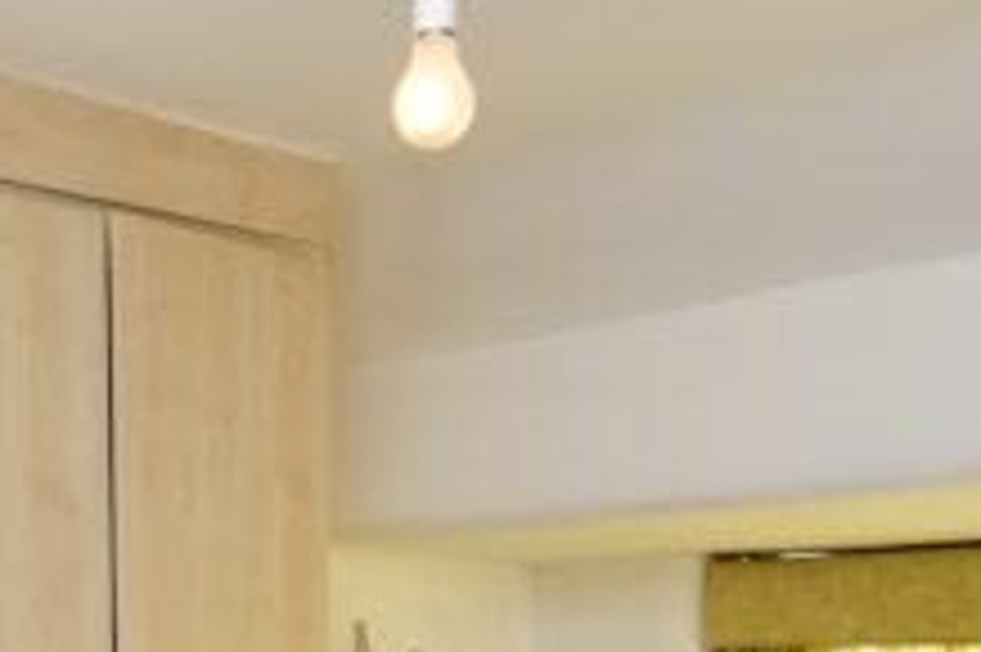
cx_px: 22
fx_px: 2042
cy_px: 1016
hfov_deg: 25.8
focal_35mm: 75
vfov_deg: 16.4
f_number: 5
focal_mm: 11
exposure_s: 1/100
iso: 100
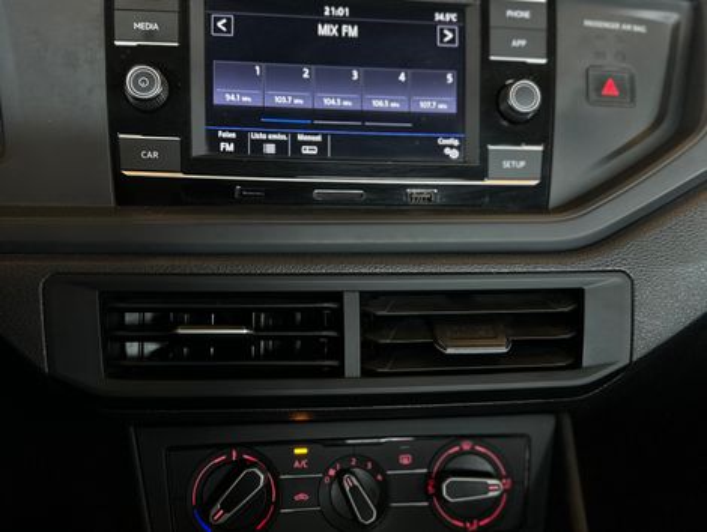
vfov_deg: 56.9
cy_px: 266
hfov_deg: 71.5
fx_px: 491
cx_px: 354
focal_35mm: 24
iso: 250
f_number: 1.78
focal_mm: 6.86
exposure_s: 1/60
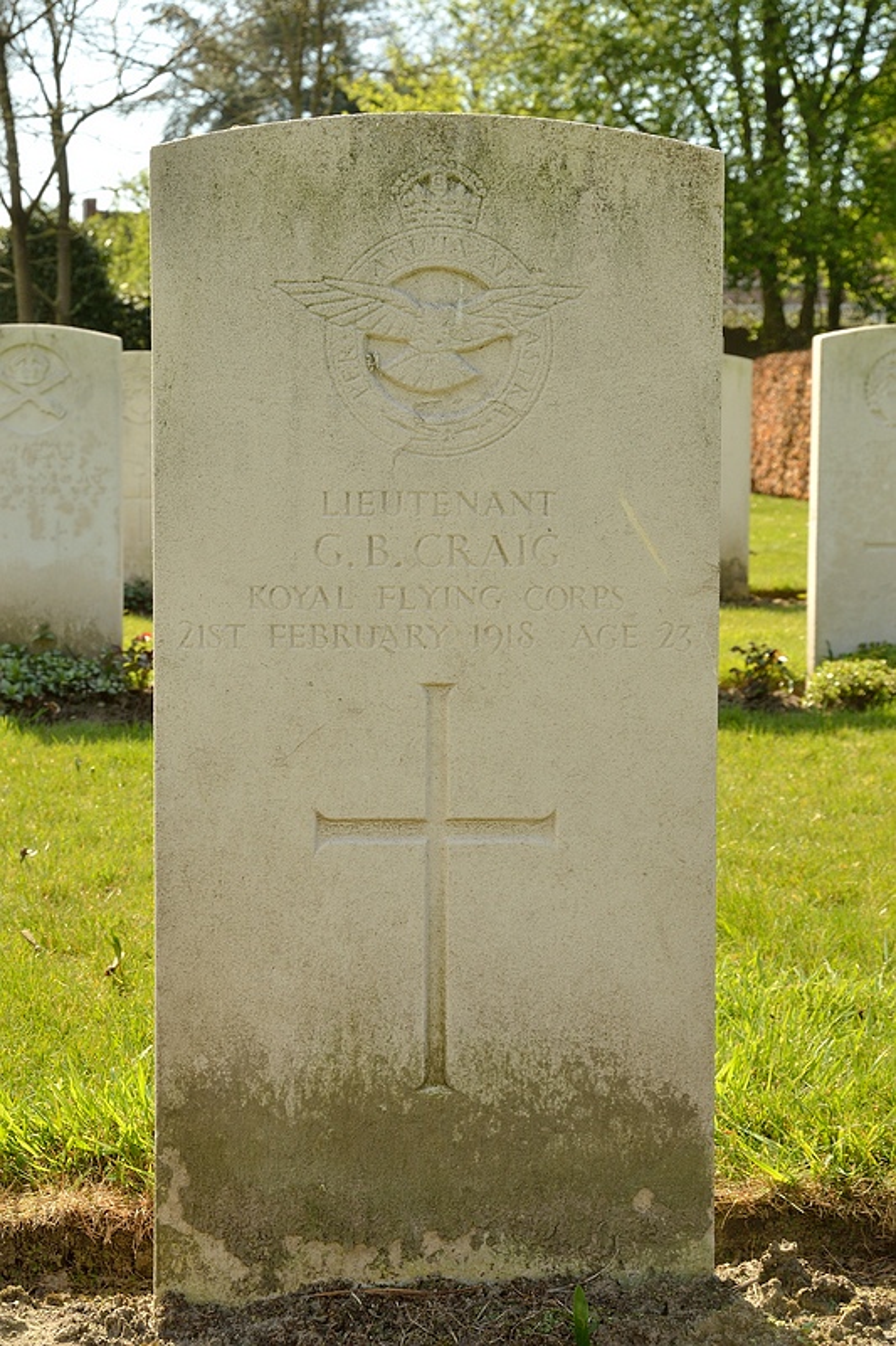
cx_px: 448
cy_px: 673
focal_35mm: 68
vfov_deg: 29.9
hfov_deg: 20.2
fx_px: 2521
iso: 200
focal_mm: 45
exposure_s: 1/125
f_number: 11
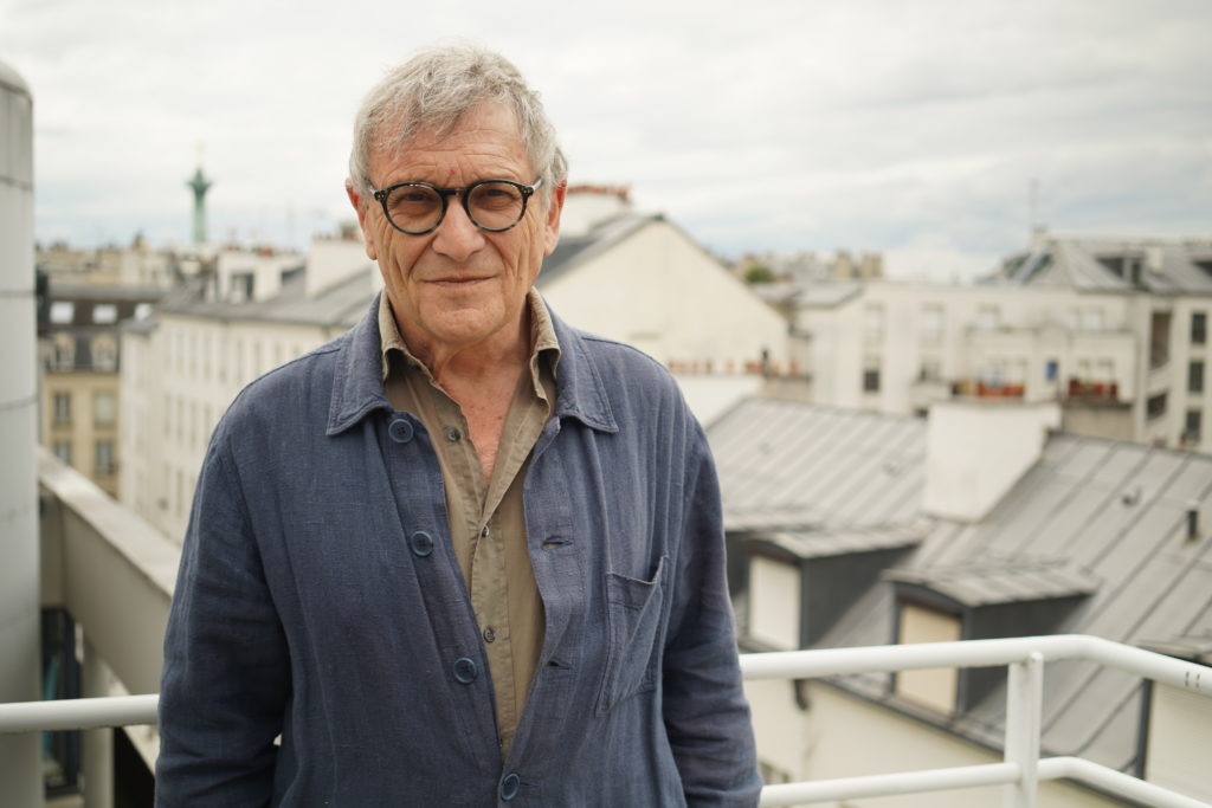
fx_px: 1178
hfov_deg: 54.4
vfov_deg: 37.9
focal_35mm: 35
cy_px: 404
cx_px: 606
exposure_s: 1/50
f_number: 3.2
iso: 125
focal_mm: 35
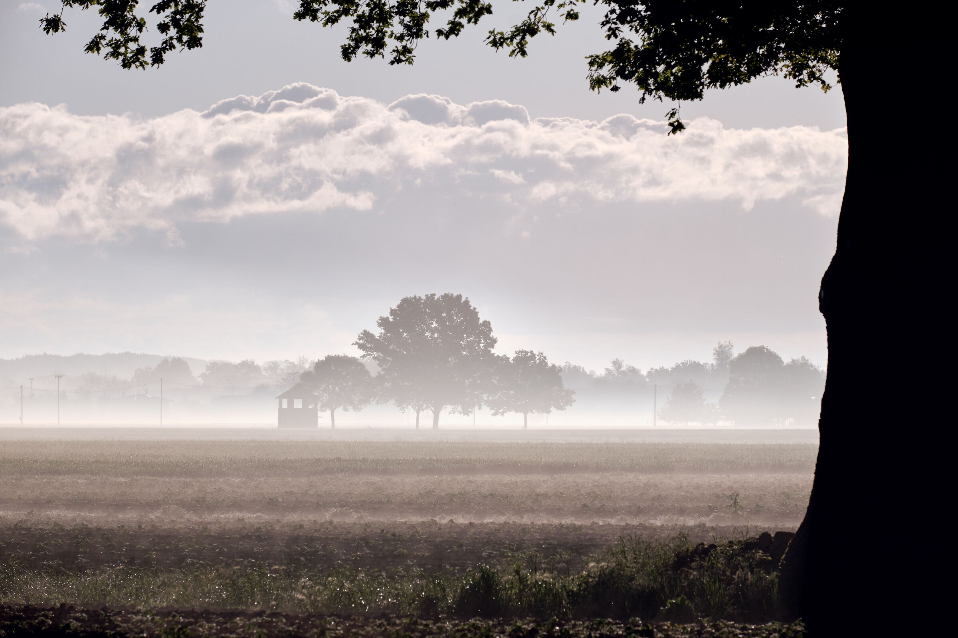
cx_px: 479
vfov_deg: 5.9
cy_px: 319
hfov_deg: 8.8
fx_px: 6227
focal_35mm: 234
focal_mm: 156.1
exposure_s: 1/2500
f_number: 8
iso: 400
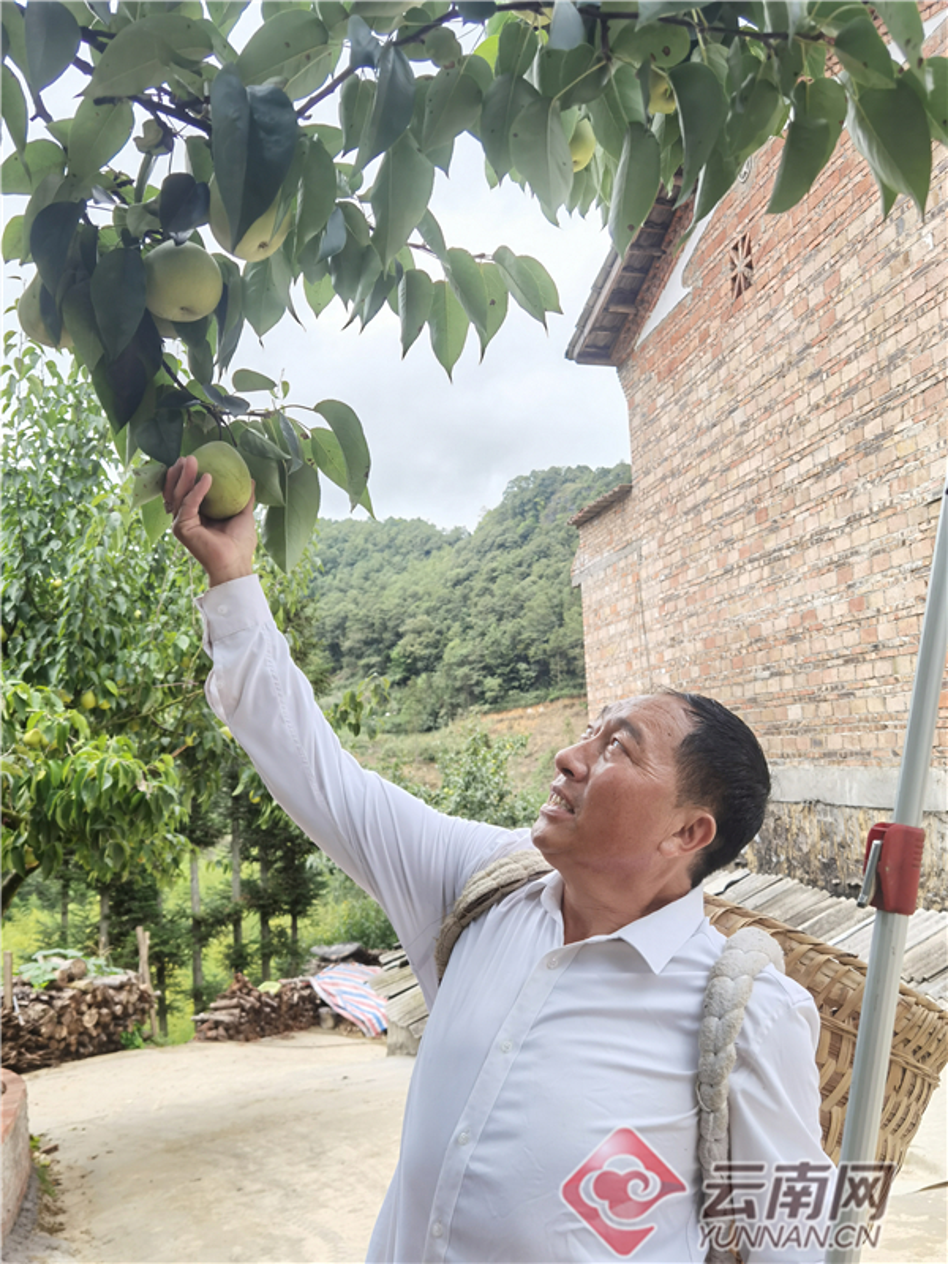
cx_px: 474
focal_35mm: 30
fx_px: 1095
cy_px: 632
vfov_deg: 60.0
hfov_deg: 46.8
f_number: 1.9
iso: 50
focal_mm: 6.71
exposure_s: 1/892
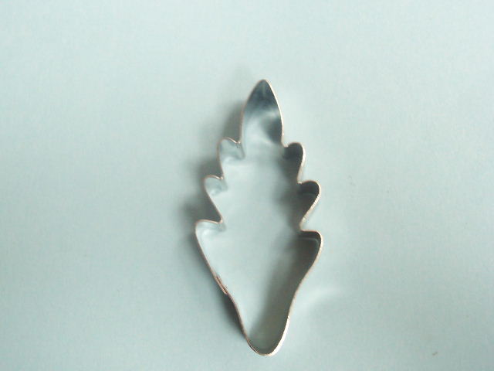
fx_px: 899
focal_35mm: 63
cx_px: 247
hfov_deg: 30.7
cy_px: 186
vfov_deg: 23.3
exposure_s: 1/15
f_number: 3.4
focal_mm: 10.1
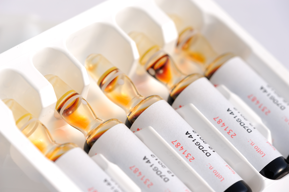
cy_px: 96
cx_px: 144
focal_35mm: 150
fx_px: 1203
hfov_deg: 13.7
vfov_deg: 9.1
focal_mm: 150
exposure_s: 1/320
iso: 126
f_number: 7.1
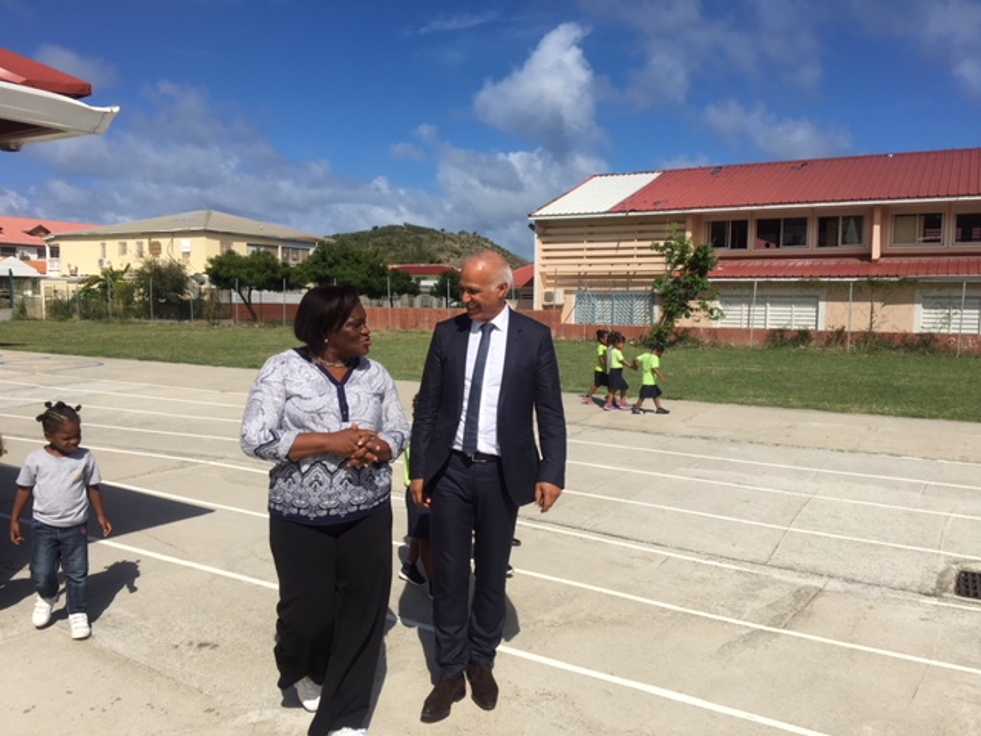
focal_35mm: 29
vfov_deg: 48.2
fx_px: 822
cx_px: 490
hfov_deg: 61.7
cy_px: 368
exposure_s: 1/3344
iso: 25
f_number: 2.2
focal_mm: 4.15
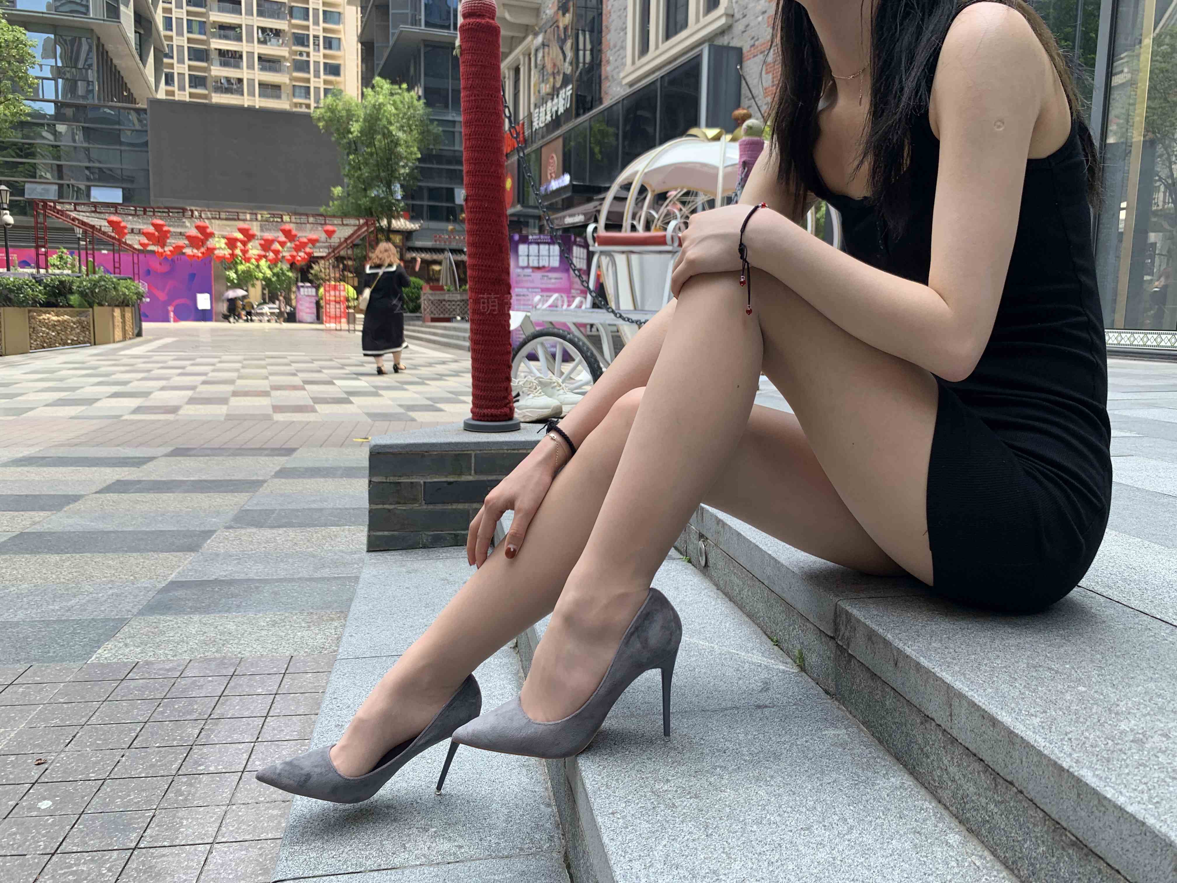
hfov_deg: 67.3
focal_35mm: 26
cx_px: 588
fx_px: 884
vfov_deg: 53.1
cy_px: 442
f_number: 1.8
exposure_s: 1/173
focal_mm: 4.25
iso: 25
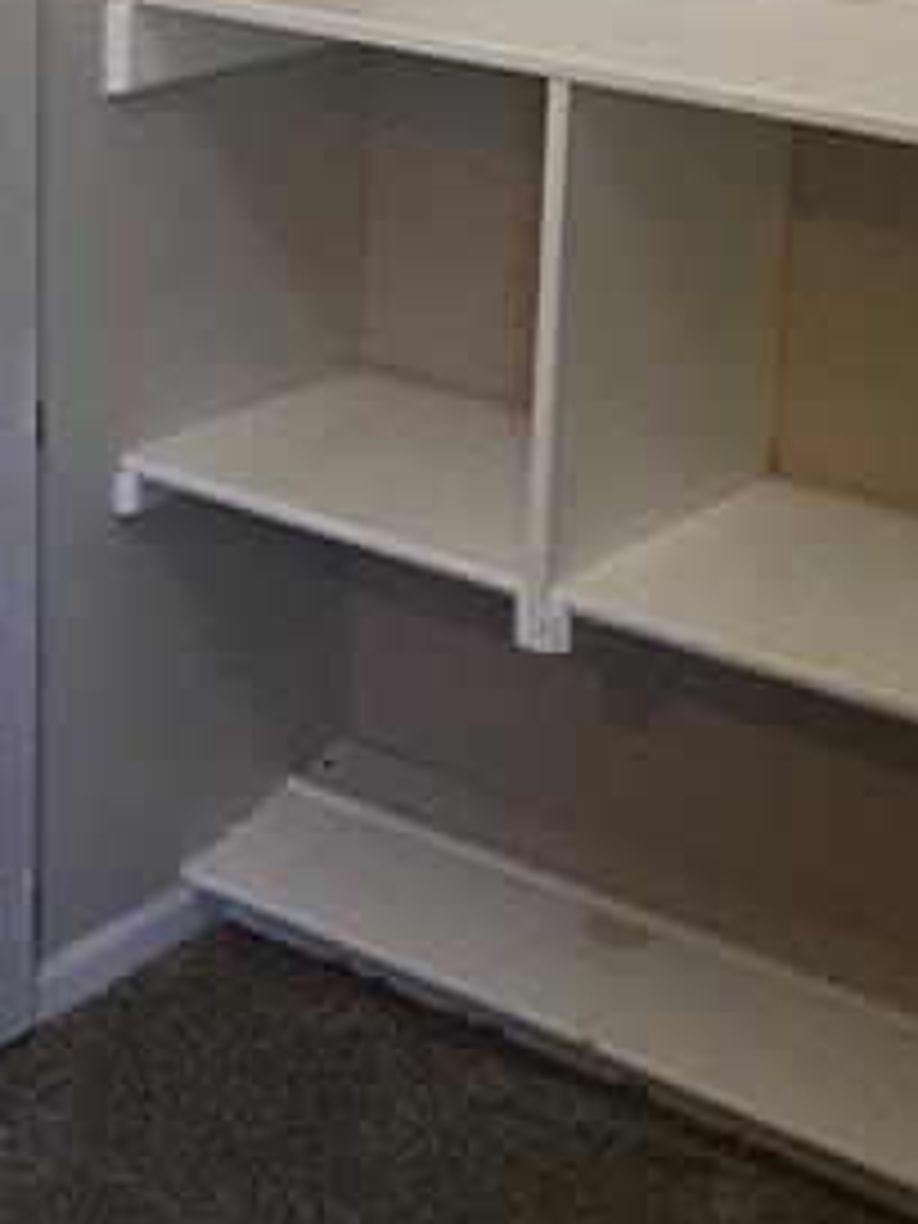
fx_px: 2899
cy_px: 76
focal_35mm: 82
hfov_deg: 17.9
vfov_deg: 23.1
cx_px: 288
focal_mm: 4.15
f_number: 2.2
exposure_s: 1/30
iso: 125
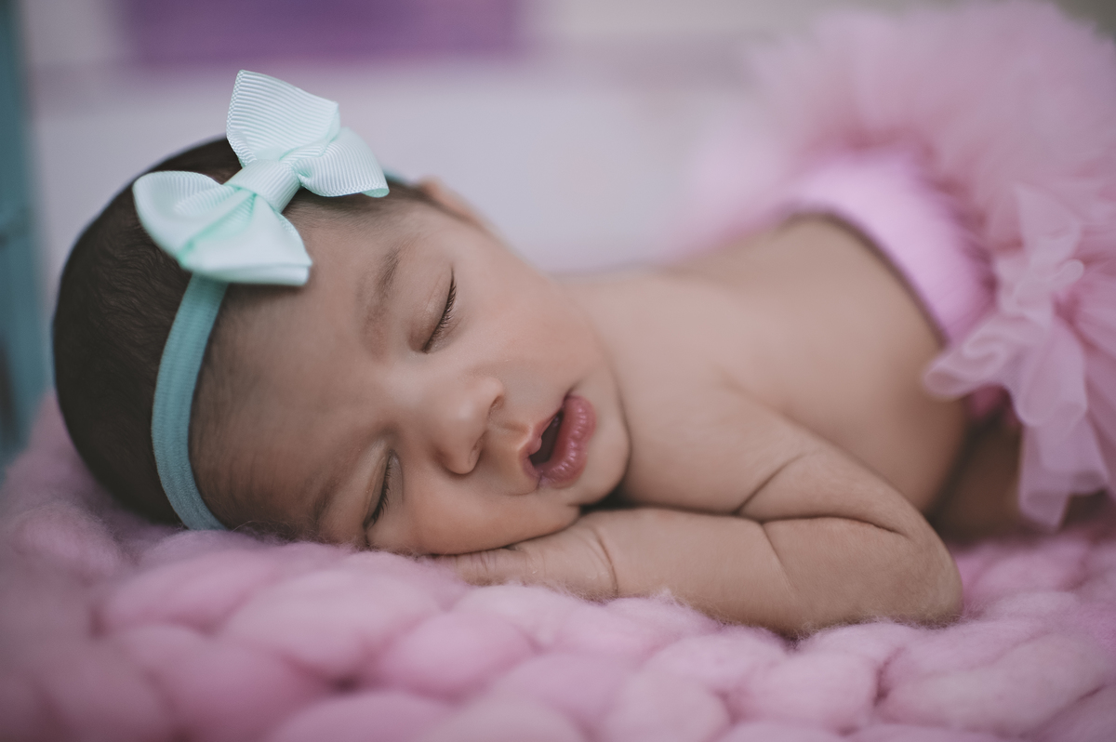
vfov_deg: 37.8
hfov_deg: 54.5
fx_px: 1084
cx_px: 558
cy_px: 371
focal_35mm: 35
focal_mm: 35
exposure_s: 1/200
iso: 320
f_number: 1.6
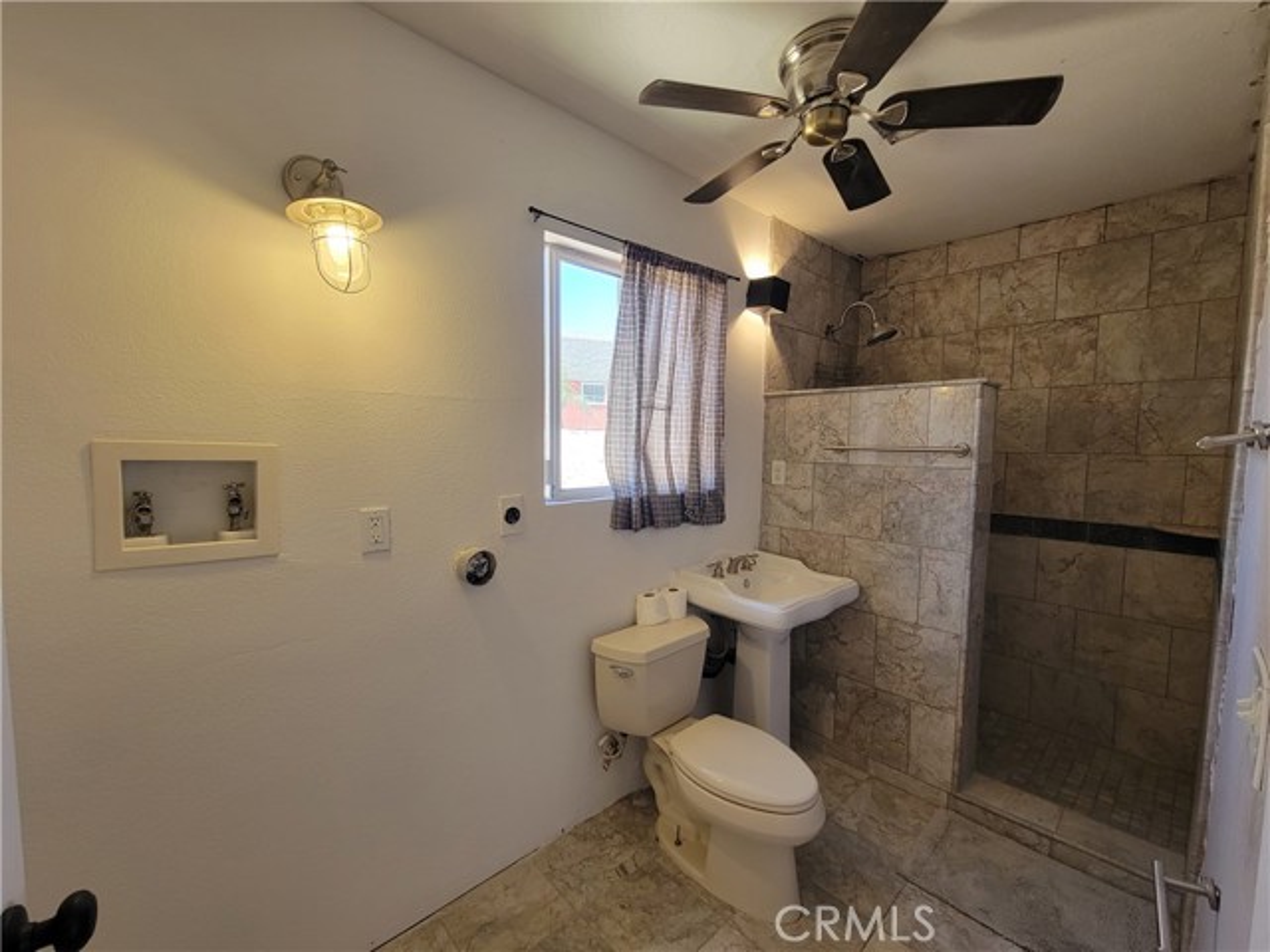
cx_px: 635
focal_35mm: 13
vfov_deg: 89.9
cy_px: 476
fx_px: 477
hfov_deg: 106.2
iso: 125
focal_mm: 2.2
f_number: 2.2
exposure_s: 1/60
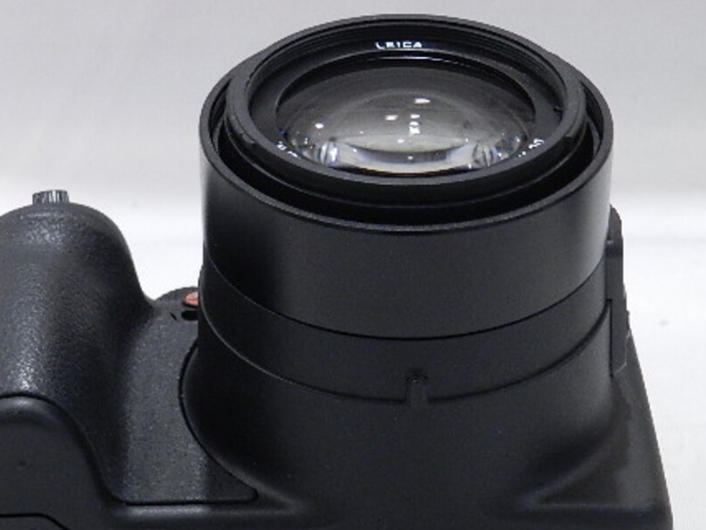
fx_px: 2570
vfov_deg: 11.7
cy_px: 357
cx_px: 335
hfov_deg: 15.6
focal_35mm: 126
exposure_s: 1/50
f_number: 4.4
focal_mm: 14.9
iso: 800
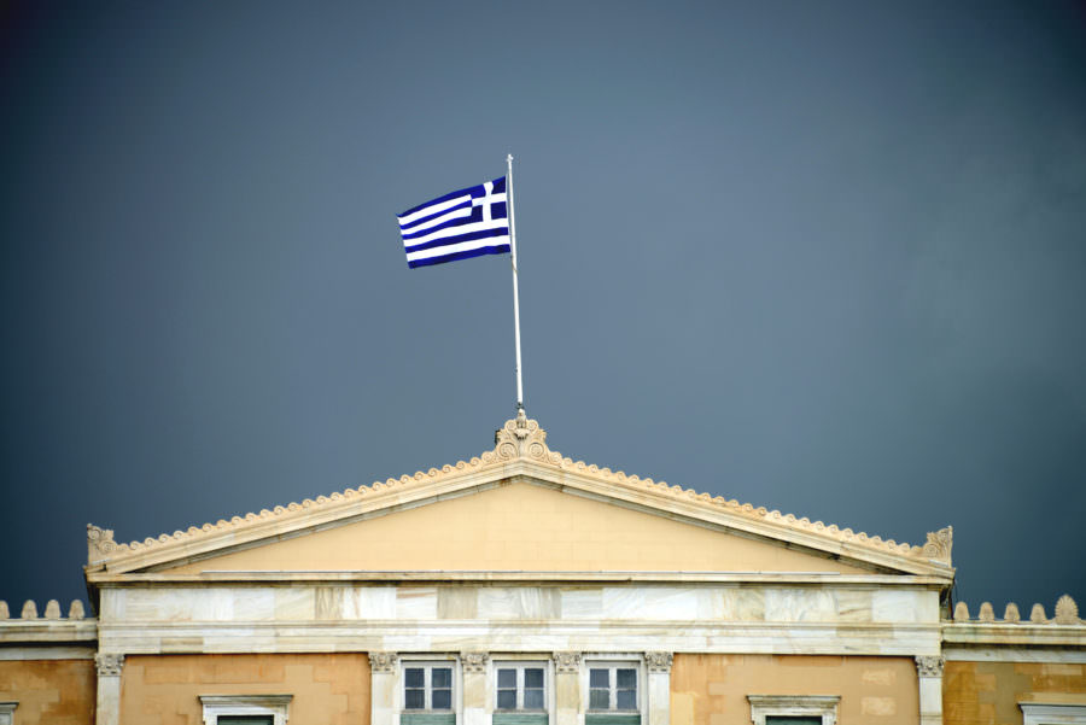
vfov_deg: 4.6
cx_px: 543
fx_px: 9054
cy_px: 362
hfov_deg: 6.9
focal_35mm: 300
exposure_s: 1/200
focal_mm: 300
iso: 100
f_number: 7.1
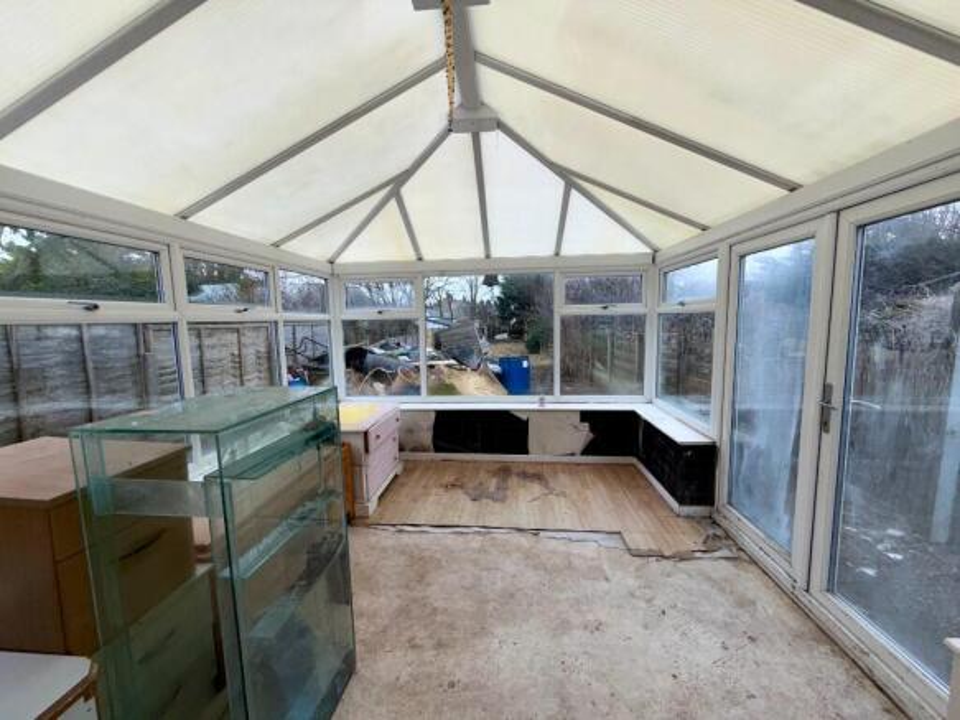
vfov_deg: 85.7
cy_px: 360
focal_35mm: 14
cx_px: 480
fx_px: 388
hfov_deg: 102.1
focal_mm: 2.22
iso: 20
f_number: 2.2
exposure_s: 1/124
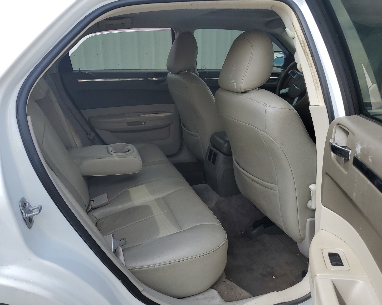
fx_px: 317
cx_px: 176
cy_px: 153
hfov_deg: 62.1
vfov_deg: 51.5
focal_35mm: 28
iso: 50
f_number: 1.5
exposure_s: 1/909
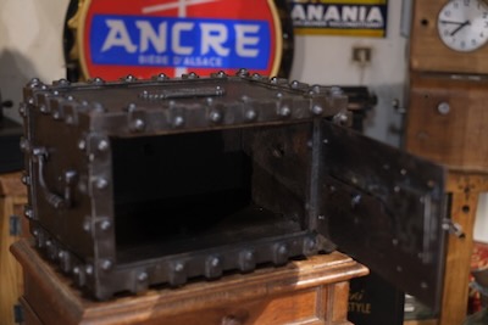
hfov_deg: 37.5
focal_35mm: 53
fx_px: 719
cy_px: 162
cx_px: 244
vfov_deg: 25.5
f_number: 2
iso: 1250
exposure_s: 1/125
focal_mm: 35
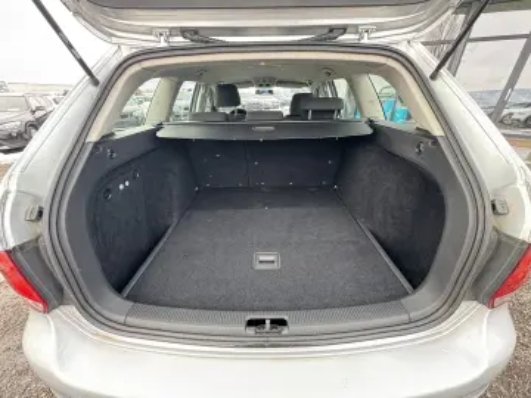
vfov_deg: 85.7
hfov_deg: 102.1
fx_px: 215
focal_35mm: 14
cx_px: 266
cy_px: 199
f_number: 2.2
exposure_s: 1/99
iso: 160
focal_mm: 2.22
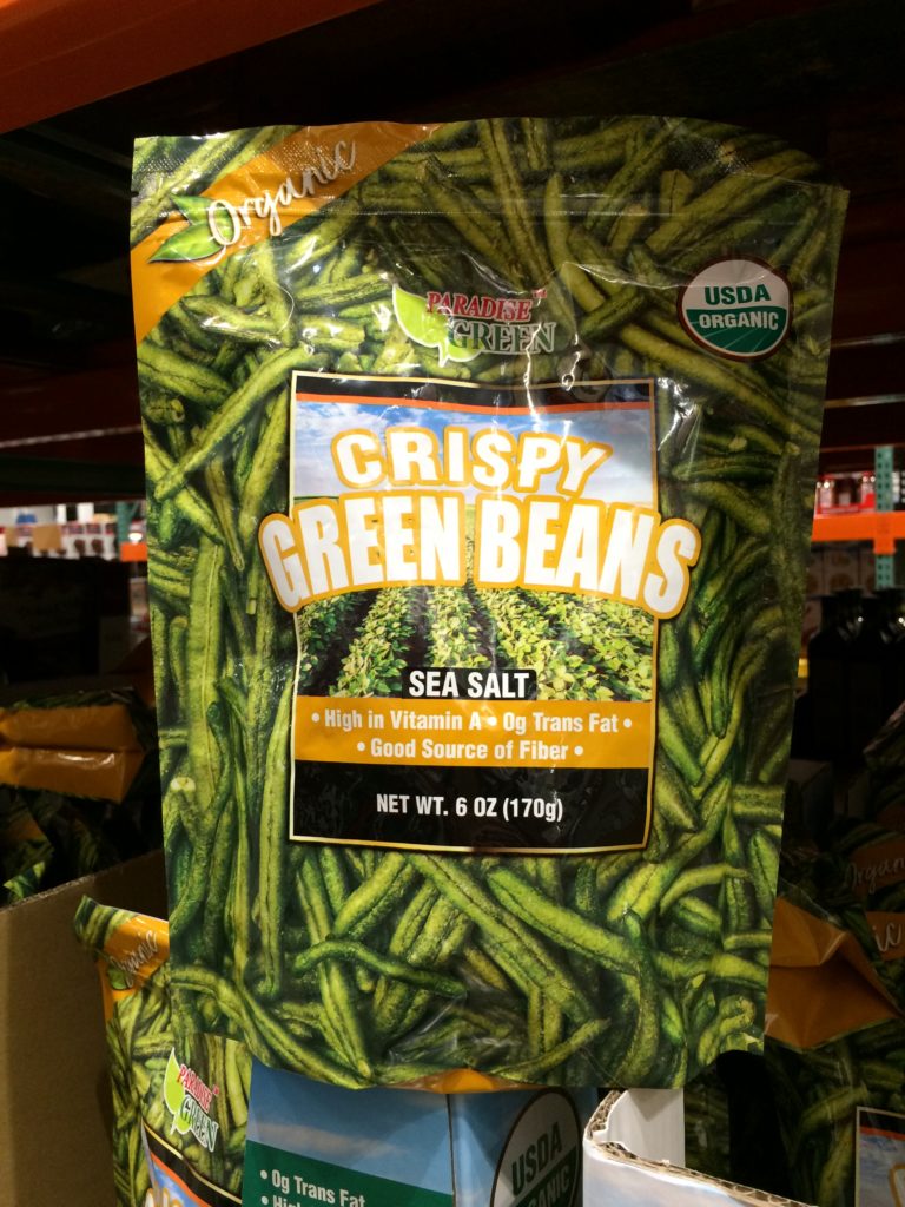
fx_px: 1011
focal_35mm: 29
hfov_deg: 48.2
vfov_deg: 61.7
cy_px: 604
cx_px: 452
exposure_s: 1/30
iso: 80
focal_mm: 4.15
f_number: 2.2
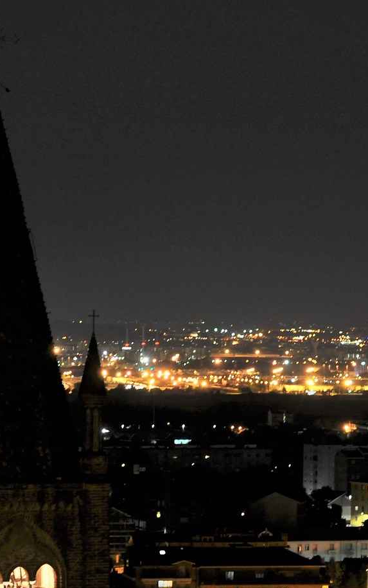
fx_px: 3207
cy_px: 424
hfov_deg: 6.6
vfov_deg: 10.5
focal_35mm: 200
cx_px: 47
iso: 200
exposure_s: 1
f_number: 3.3
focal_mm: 50
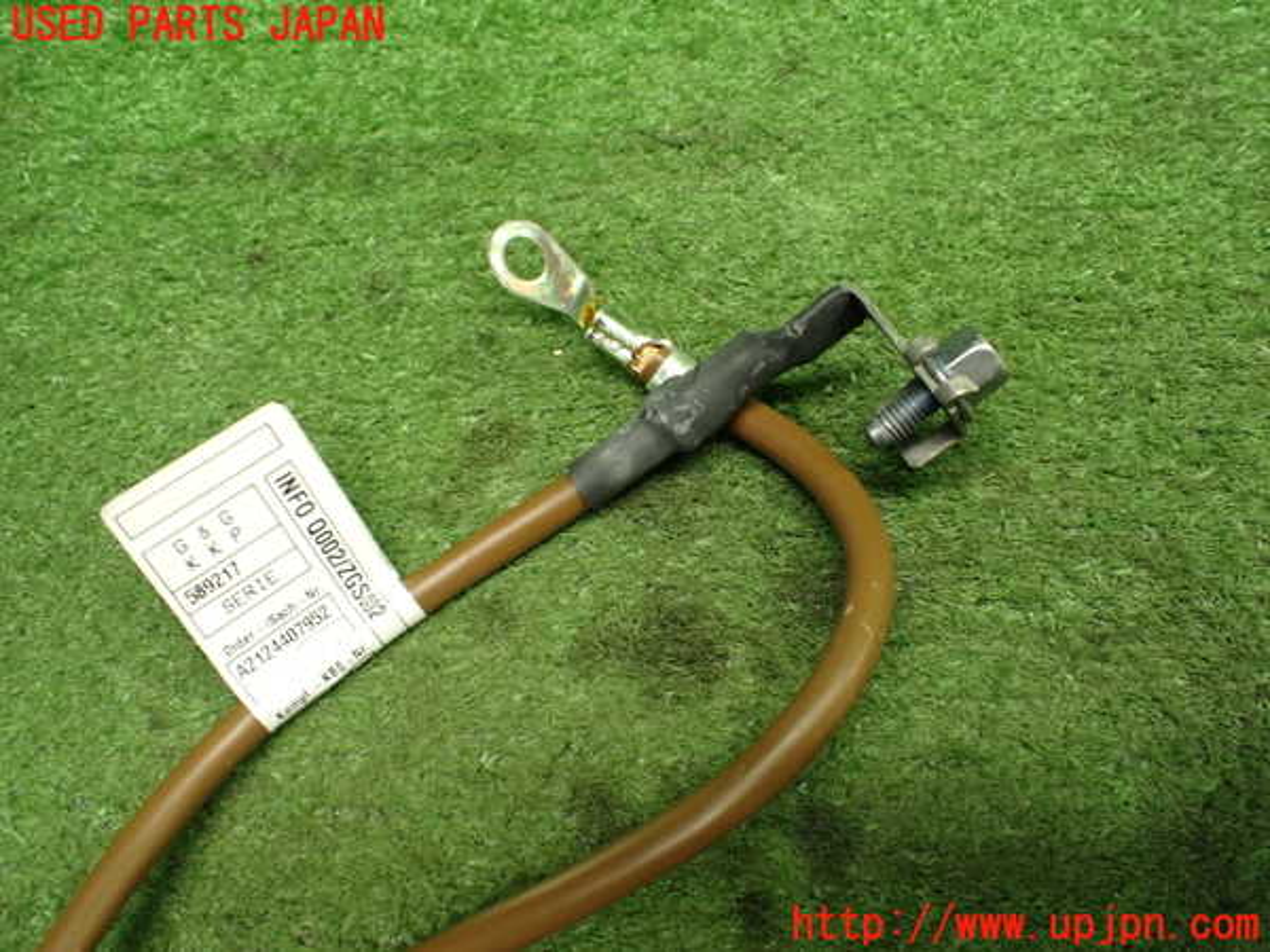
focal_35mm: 30
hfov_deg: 60.0
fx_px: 1101
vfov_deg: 46.8
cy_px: 476
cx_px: 635
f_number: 2.3
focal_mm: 5.4
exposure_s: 1/100
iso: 800
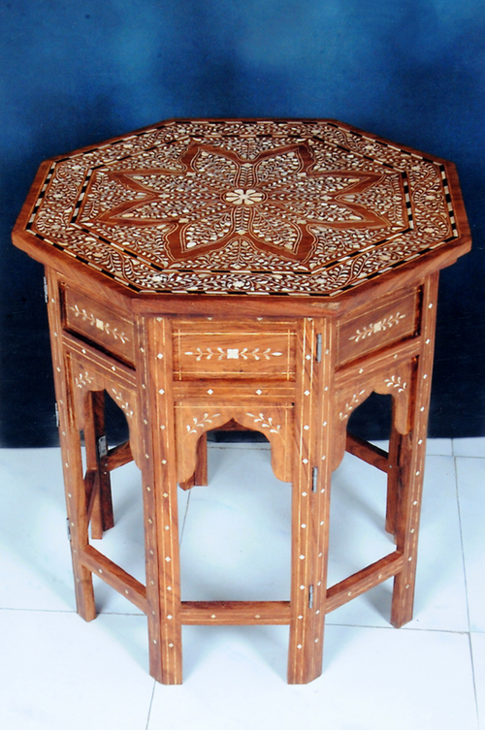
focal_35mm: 120
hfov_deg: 11.4
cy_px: 365
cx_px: 242
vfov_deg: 17.1
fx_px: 2432
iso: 200
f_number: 14
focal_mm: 80
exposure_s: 1/100
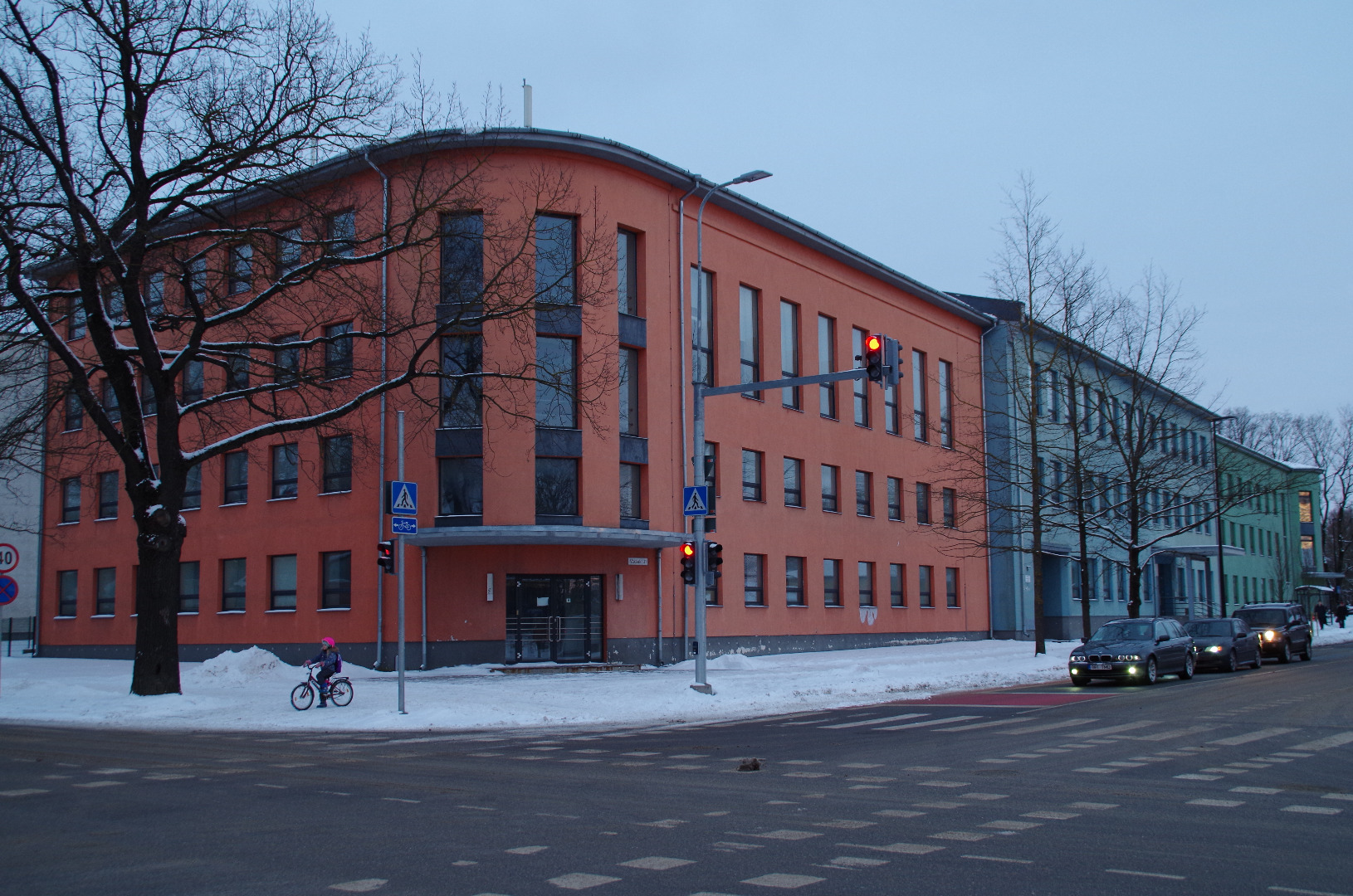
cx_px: 676
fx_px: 1575
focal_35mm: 42
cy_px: 448
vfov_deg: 31.8
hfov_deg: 46.5
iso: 500
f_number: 6.3
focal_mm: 28
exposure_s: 1/50
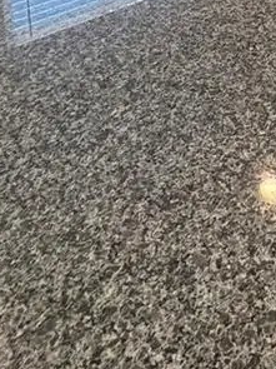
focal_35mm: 57
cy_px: -199
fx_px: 606
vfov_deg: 24.9
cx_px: 367
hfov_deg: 22.6
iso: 160
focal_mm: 2.22
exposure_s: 1/120
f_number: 2.2
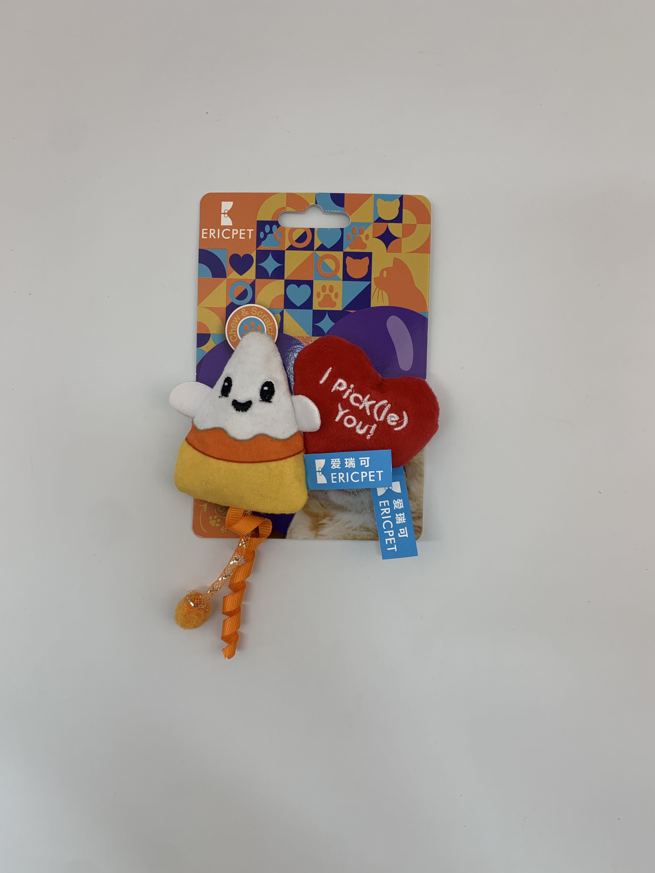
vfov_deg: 67.3
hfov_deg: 53.1
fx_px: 656
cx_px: 328
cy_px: 436
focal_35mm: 26
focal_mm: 4.25
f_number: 1.8
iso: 25
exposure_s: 1/188
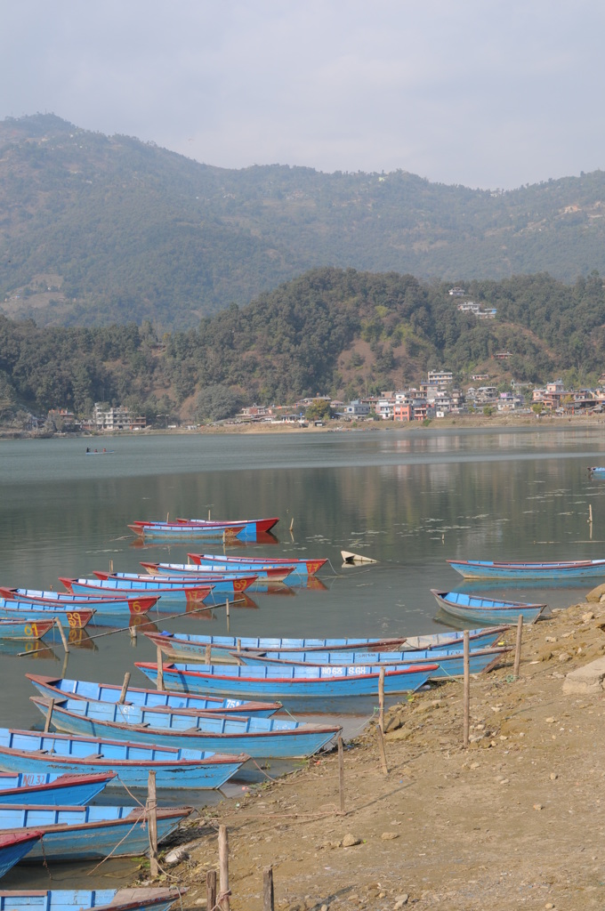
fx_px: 1327
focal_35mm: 52
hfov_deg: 25.7
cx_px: 302
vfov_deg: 37.9
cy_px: 456
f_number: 9
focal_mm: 35
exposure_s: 1/250
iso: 200
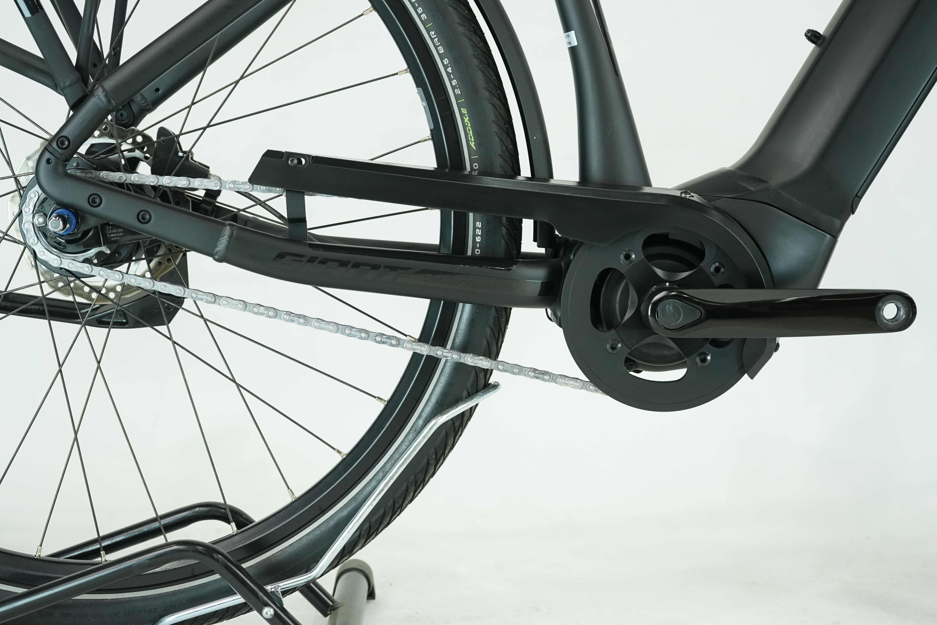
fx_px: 1509
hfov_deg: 34.5
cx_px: 468
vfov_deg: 23.4
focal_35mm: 58
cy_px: 312
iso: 1600
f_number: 5.6
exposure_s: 1/200
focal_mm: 58
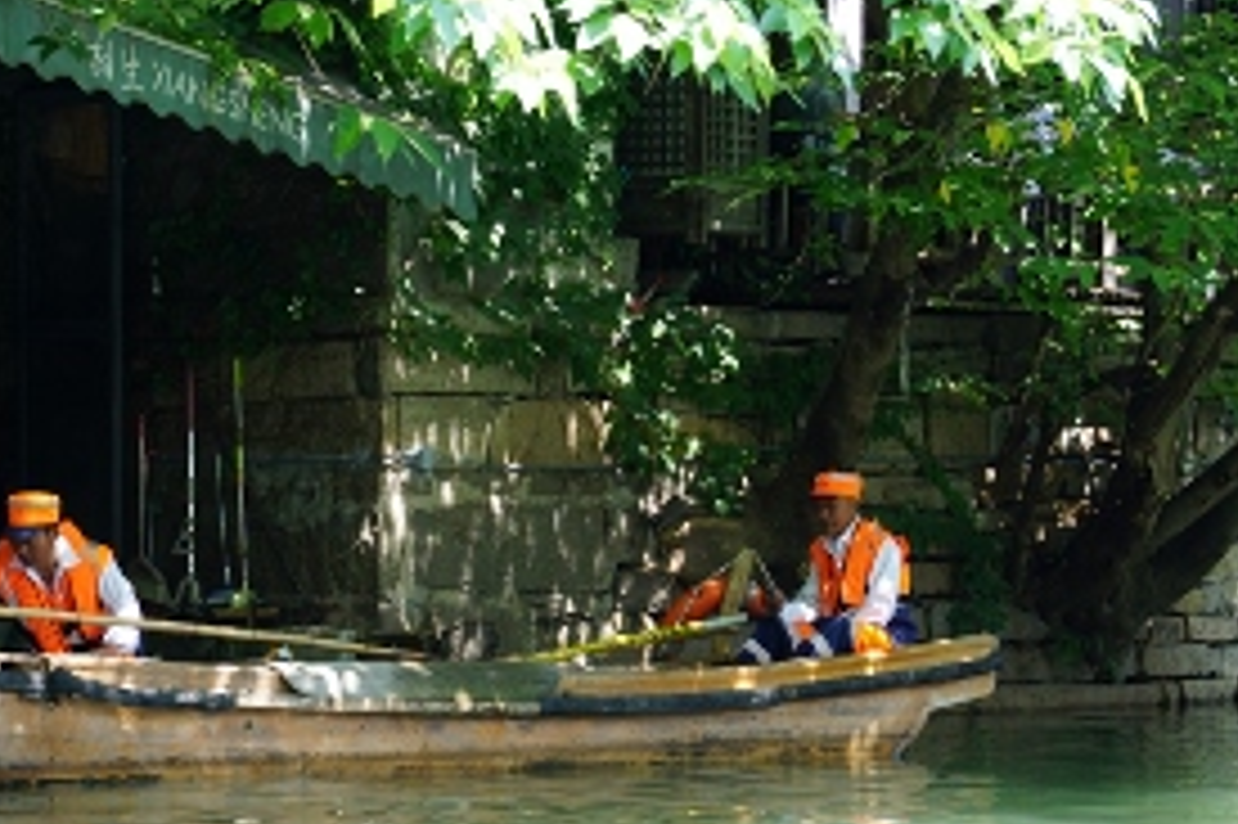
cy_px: 552
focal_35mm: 153
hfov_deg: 13.4
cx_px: 423
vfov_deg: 9.0
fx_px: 5258
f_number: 5.6
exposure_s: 1/125
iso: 320
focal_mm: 70
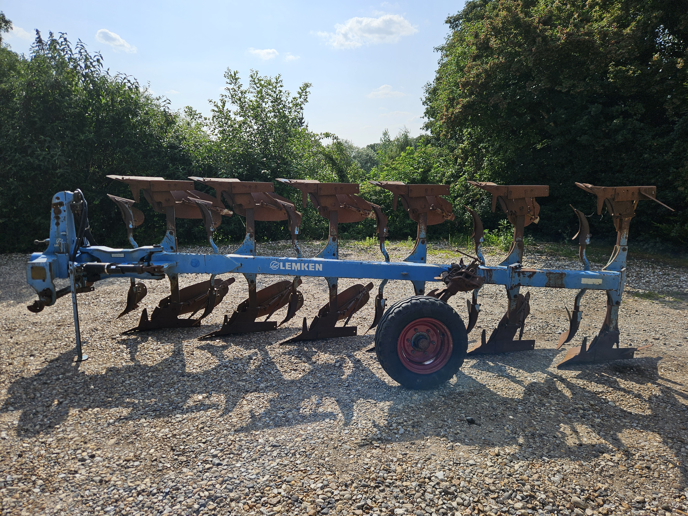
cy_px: 258
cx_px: 344
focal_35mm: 23
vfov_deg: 58.9
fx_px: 457
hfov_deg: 73.9
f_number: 1.8
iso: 25
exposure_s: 1/2693
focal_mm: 5.4
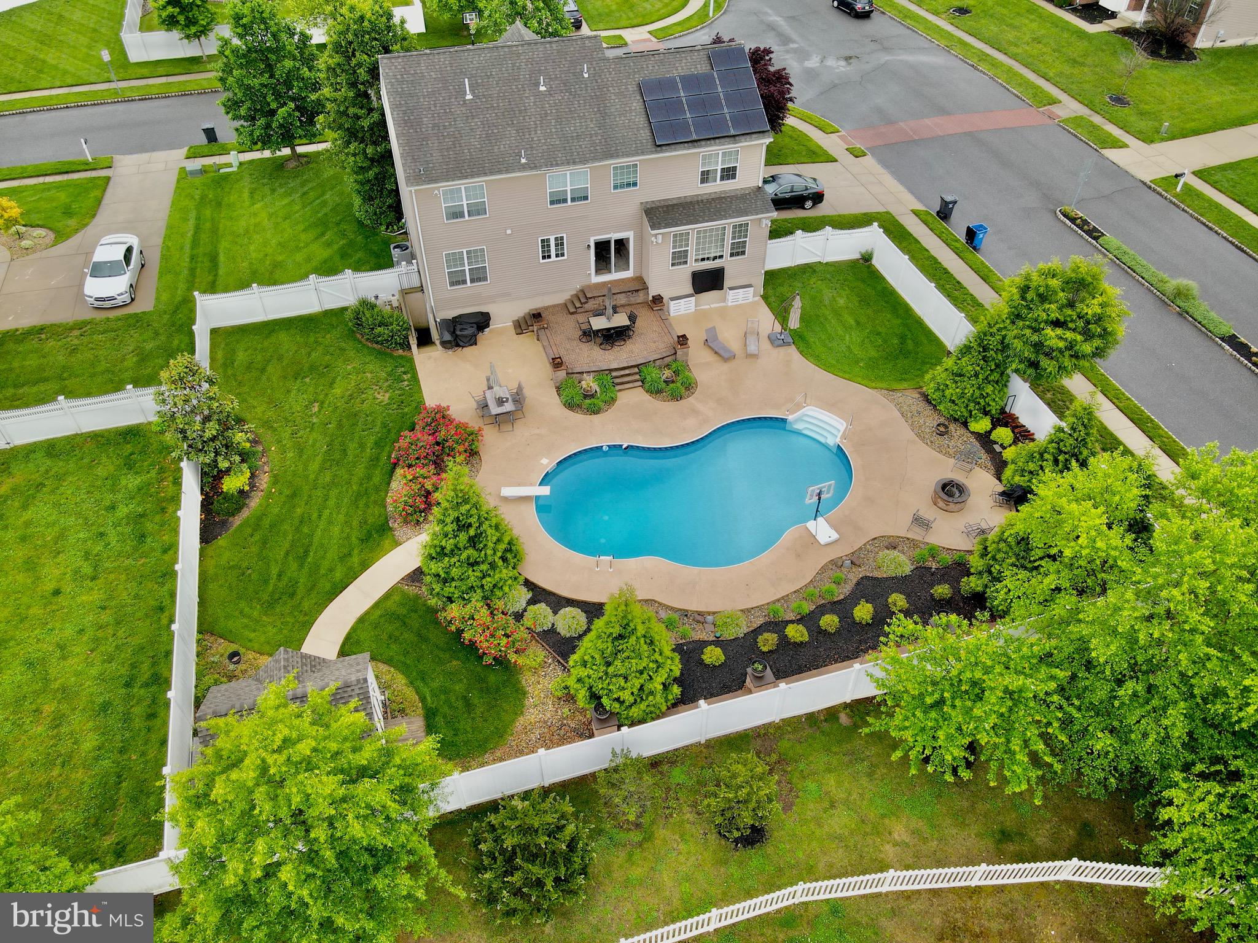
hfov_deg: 71.6
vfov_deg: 56.8
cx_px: 629
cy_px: 472
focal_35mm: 24
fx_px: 872
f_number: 2.8
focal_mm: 4.5
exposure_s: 1/160
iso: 100
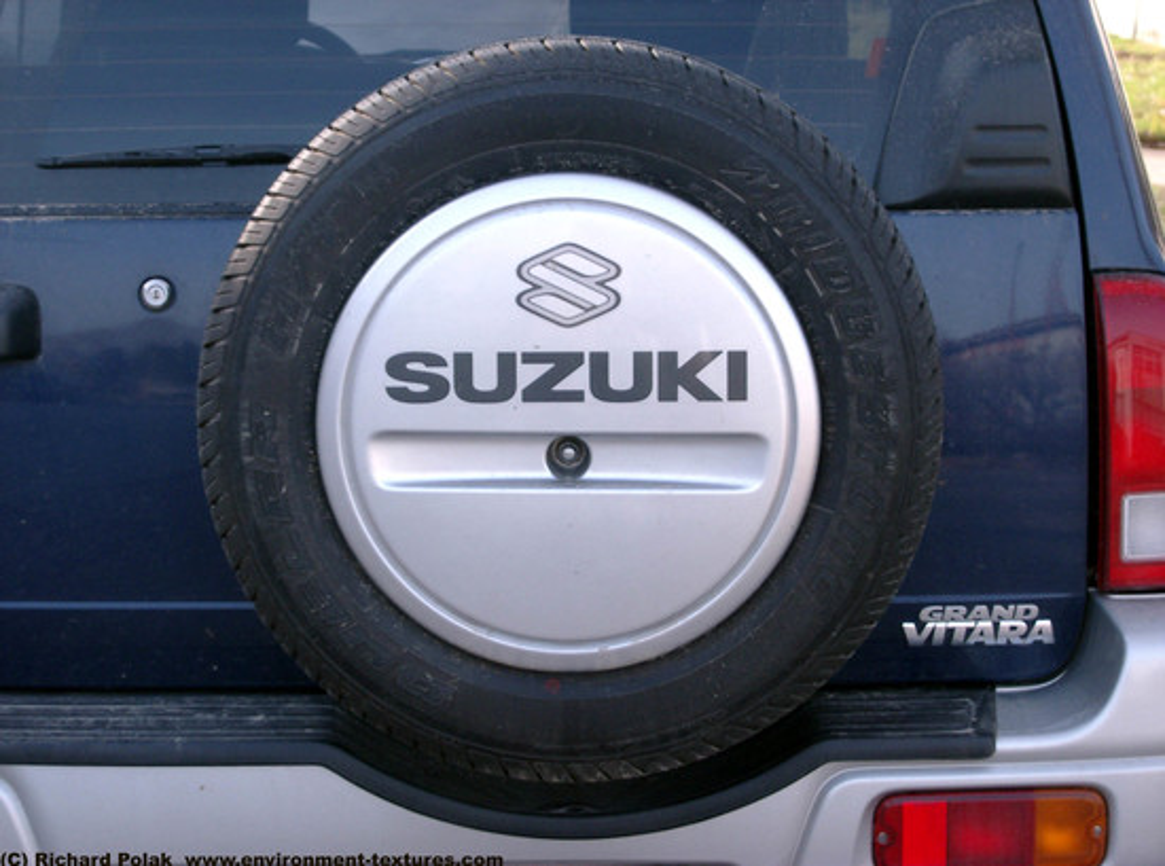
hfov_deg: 17.6
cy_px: 433
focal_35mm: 112
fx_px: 3758
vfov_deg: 13.2
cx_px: 582
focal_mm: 22.8
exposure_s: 1/160
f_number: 4.8
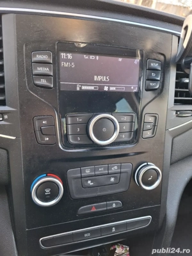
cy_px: 128
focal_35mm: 23
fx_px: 170
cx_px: 96
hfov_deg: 58.9
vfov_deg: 73.9
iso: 250
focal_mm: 5.54
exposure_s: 1/100
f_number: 1.8
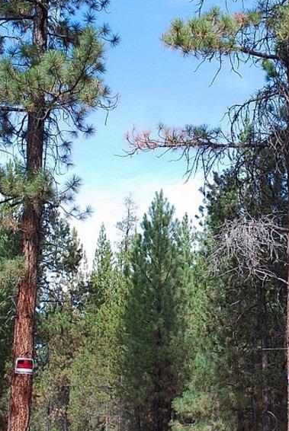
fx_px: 840
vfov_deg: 28.7
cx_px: 221
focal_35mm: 70
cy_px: 173
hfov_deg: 19.4
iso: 100
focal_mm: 22
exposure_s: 1/160
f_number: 6.3
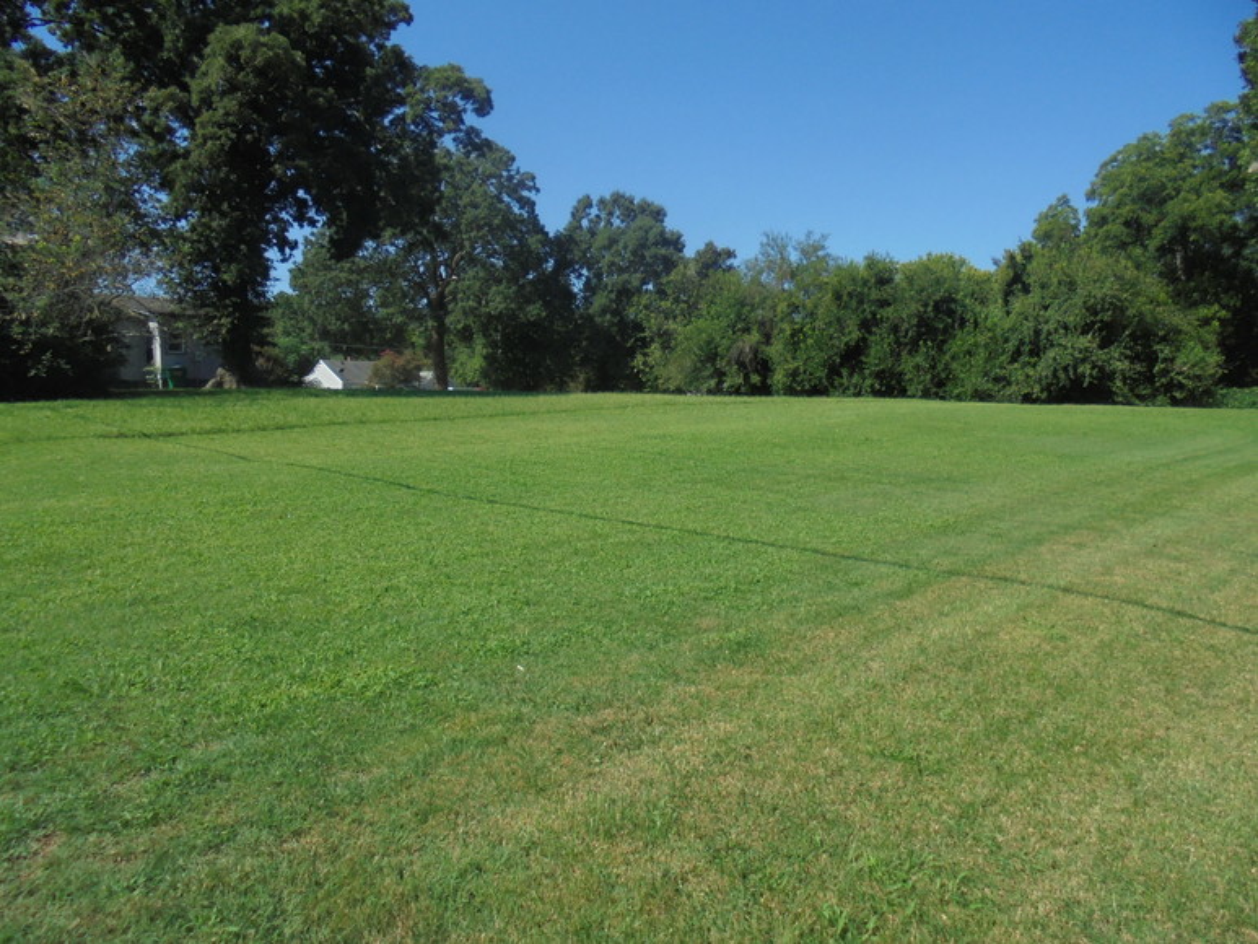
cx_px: 629
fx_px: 945
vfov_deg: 53.1
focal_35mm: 26
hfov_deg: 67.3
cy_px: 472
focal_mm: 4.6
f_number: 3.5
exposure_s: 1/800
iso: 100
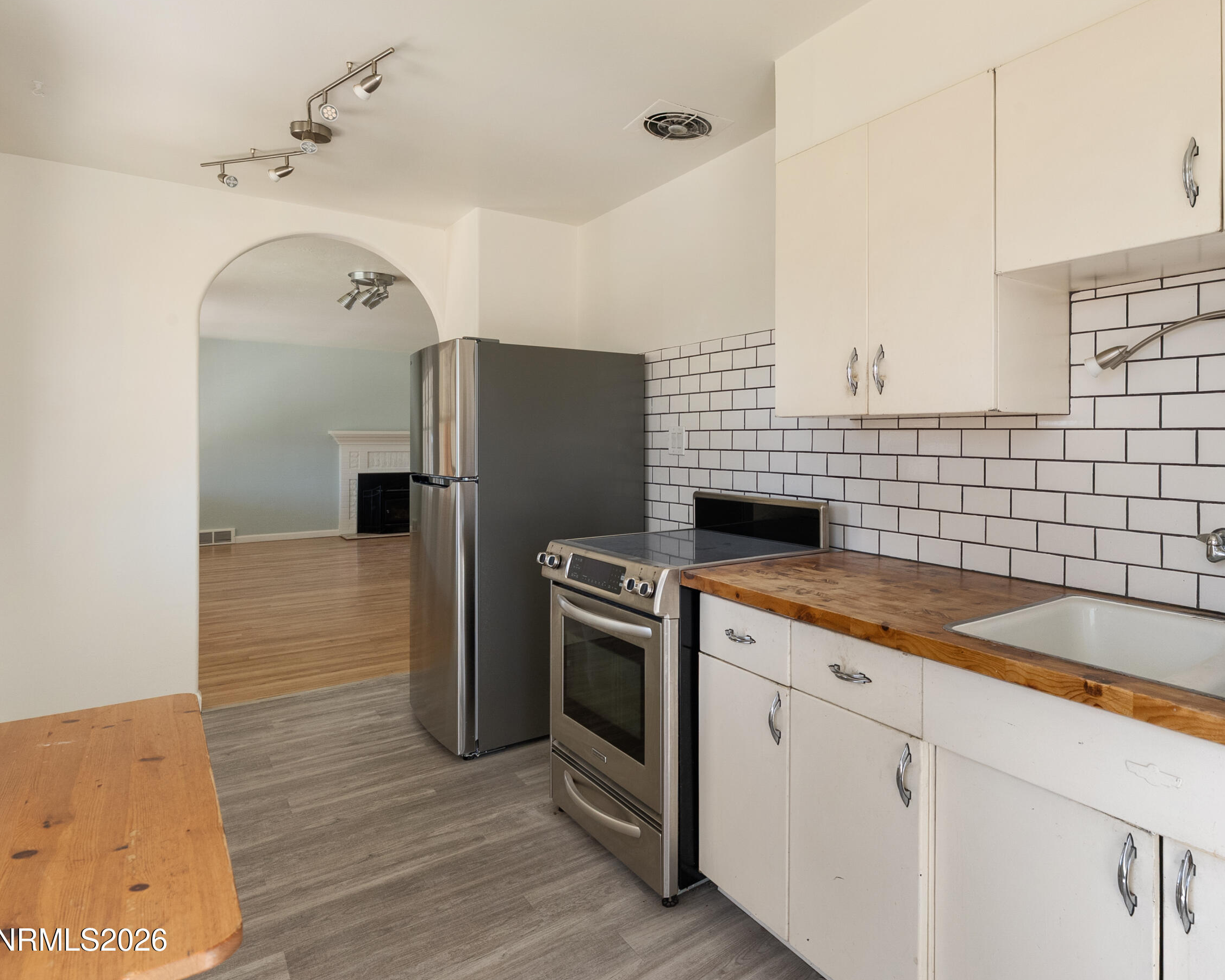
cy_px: 445
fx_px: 725
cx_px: 785
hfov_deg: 78.5
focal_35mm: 20
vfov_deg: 68.0
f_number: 9
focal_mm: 16
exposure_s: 1/40
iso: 800
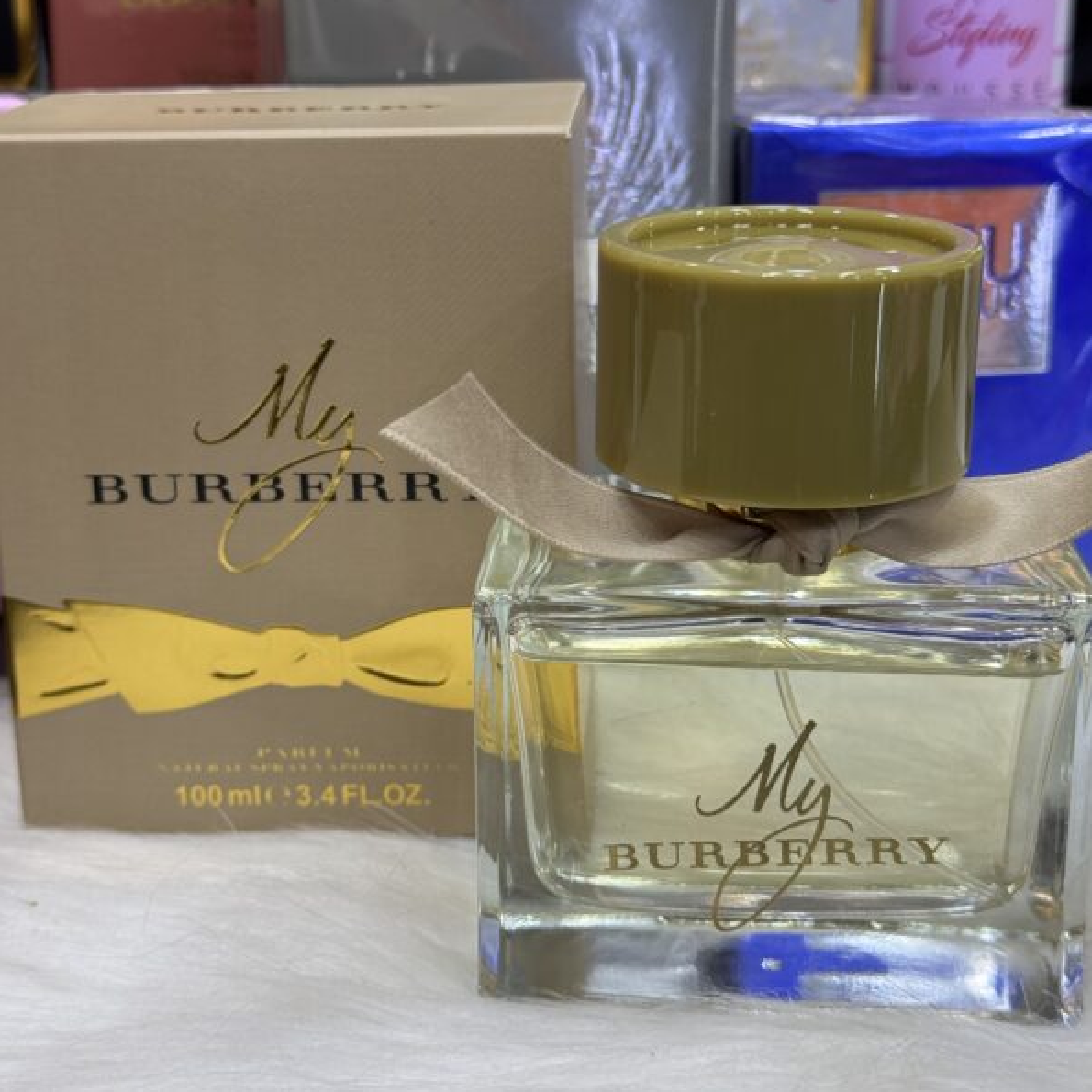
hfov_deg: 30.0
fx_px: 2034
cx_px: 547
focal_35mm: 57
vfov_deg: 30.0
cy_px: 486
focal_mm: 6.76
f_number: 1.78
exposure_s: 1/100
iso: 64
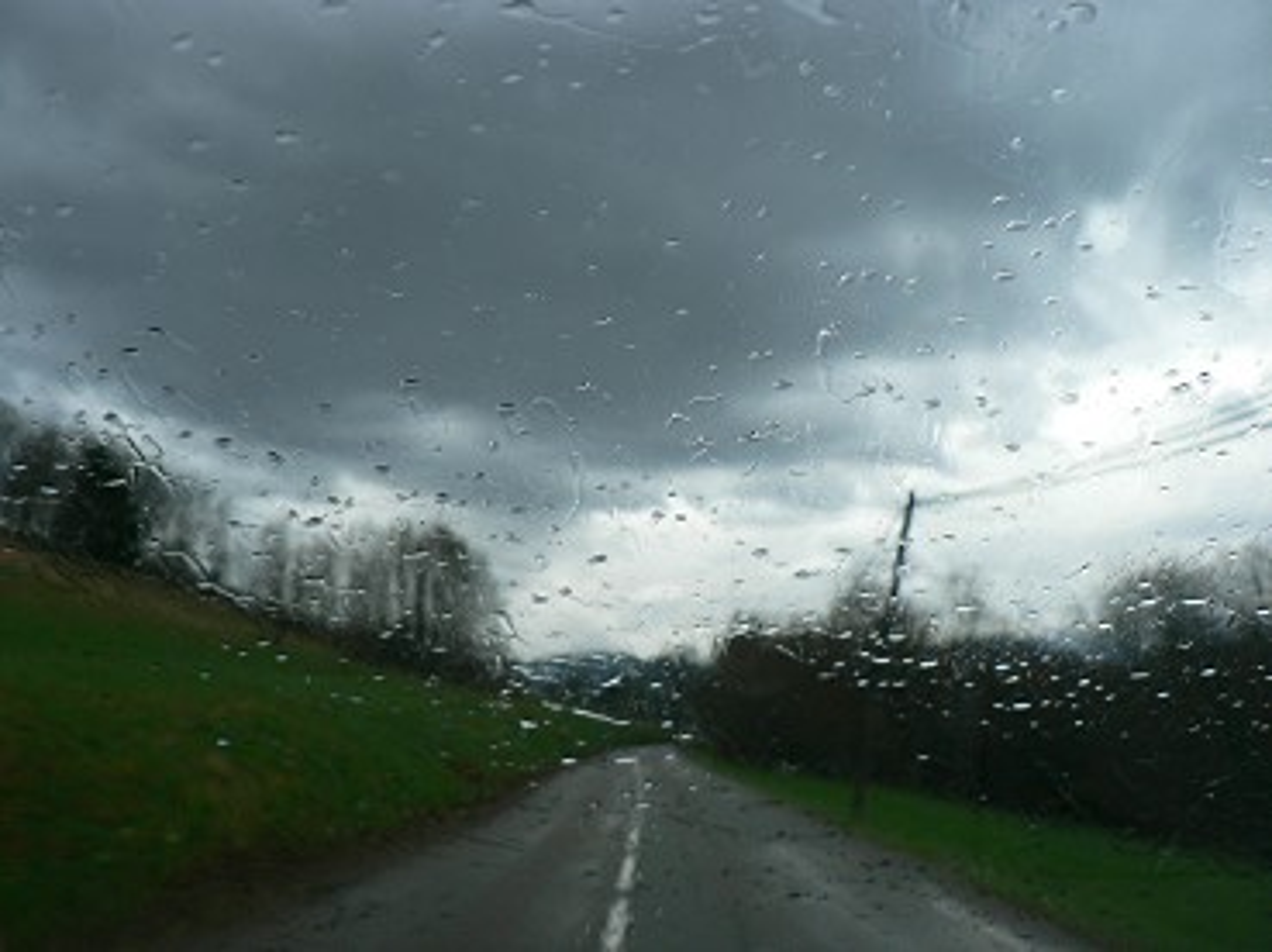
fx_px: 1322
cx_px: 636
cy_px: 476
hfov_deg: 51.4
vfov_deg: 39.6
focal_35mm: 36
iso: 80
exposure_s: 1/50
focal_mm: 6
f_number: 2.8
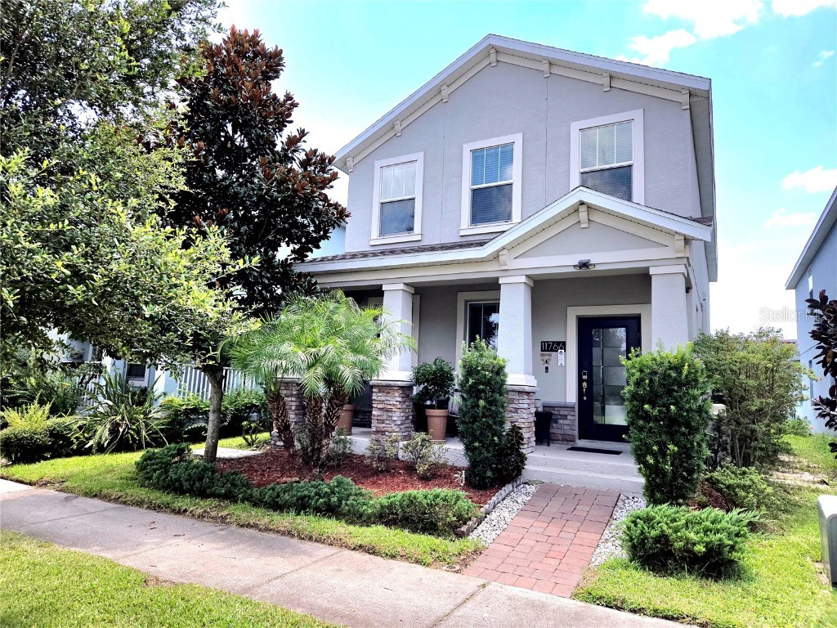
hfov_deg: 73.9
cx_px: 418
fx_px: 556
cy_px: 314
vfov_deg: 58.9
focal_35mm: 23
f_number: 1.8
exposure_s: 1/1250
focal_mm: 5.4
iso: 25
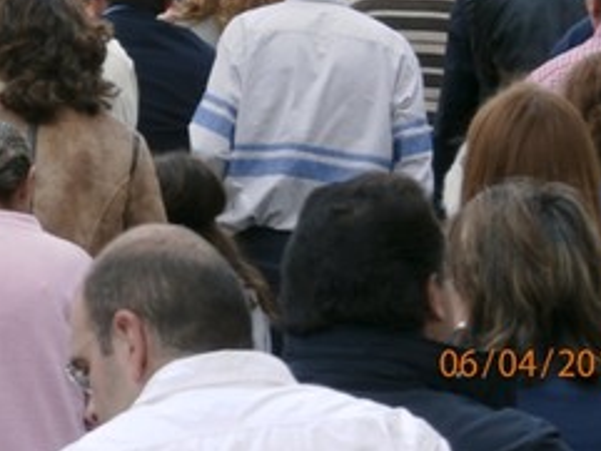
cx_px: 60
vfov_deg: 3.9
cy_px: -9
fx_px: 6705
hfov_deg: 5.1
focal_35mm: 386
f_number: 5.8
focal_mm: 33.17
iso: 100
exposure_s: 1/200
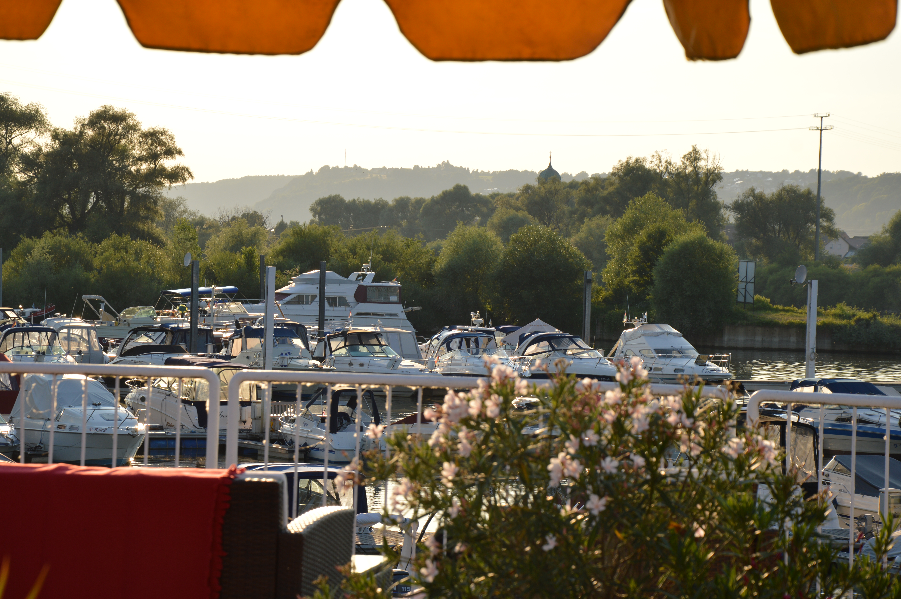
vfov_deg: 11.4
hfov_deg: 17.1
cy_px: 300
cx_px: 450
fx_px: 3001
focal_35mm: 120
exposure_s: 1/200
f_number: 9
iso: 100
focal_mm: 80
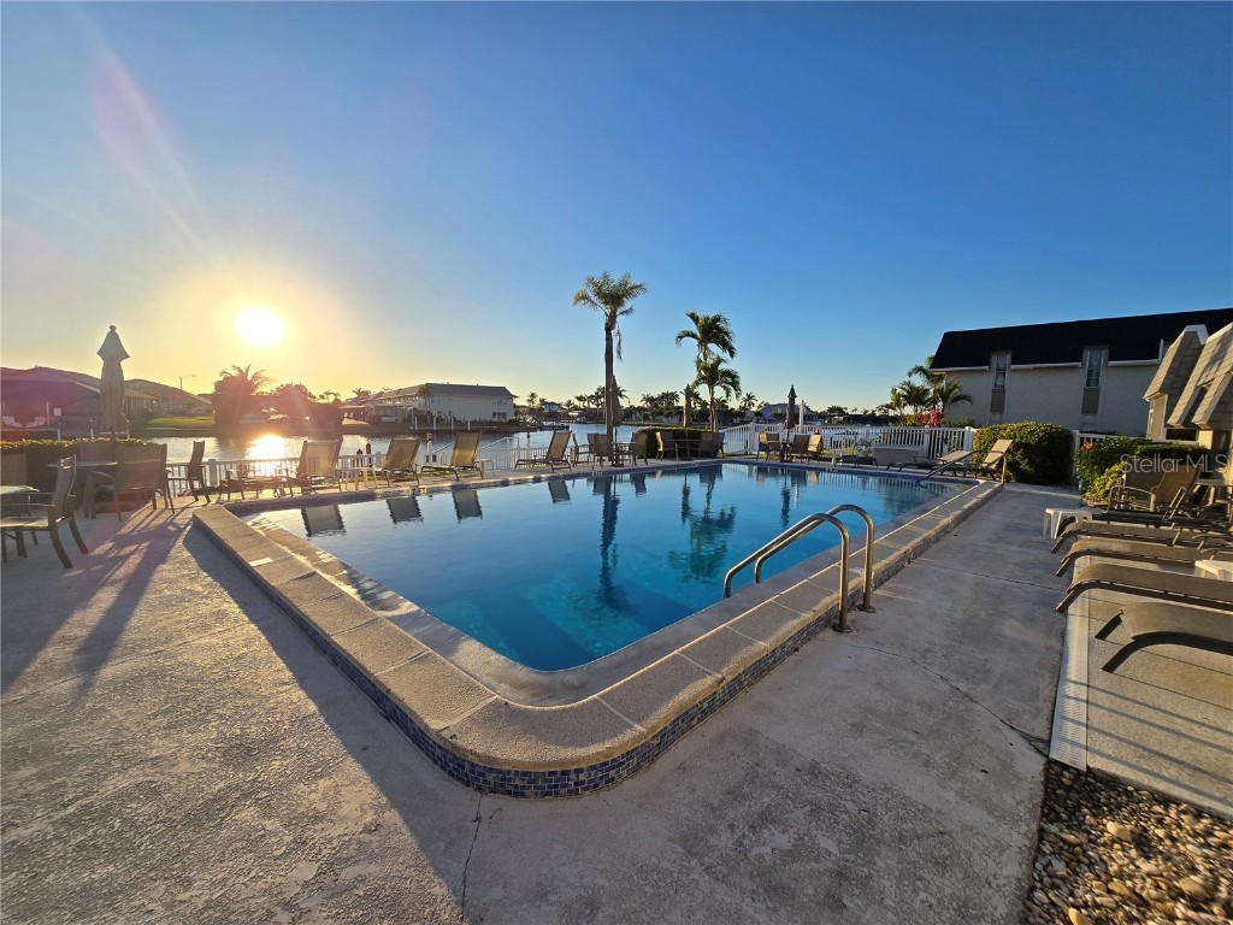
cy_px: 462
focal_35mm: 13
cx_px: 616
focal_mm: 2.2
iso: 50
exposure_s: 1/3018
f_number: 2.2
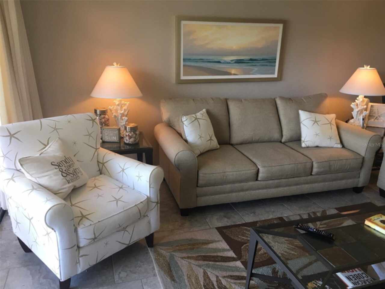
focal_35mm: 29
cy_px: 144
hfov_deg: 61.7
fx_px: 323
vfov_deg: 48.2
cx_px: 192
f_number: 2.2
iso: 32
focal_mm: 4.15
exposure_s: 1/30
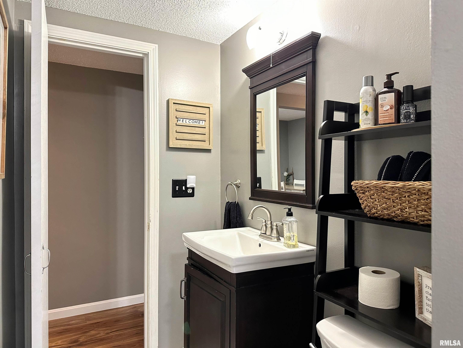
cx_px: 232
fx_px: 321
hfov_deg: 71.6
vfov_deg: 56.8
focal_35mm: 24
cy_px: 174
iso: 320
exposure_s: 1/60
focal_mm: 6.86
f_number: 1.78
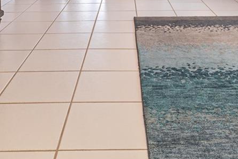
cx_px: 128
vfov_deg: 21.5
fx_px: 357
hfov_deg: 36.9
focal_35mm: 54
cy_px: -72
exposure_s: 1/10
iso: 200
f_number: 9
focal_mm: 15
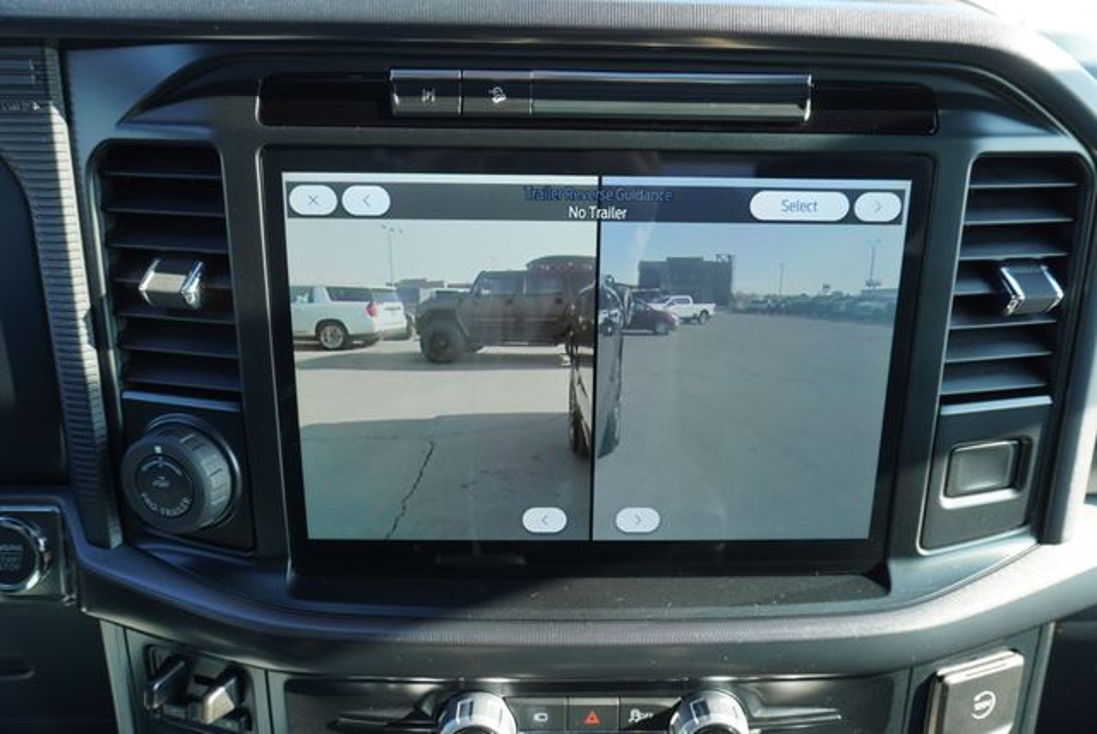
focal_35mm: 24
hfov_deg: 73.7
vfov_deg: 53.2
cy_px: 367
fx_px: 732
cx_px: 548
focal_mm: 16
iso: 100
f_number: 4.5
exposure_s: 1/80
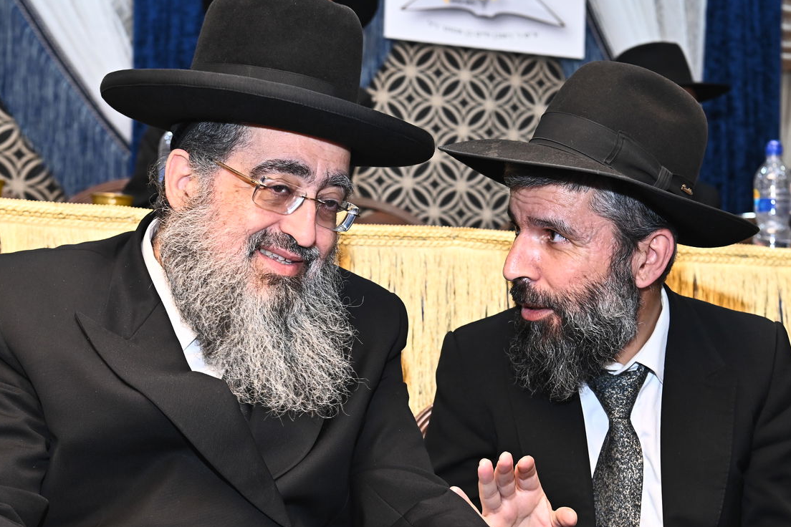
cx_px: 425
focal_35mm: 71
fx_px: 1560
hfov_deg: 28.4
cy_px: 297
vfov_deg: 19.2
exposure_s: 1/200
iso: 2000
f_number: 6.3
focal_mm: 56
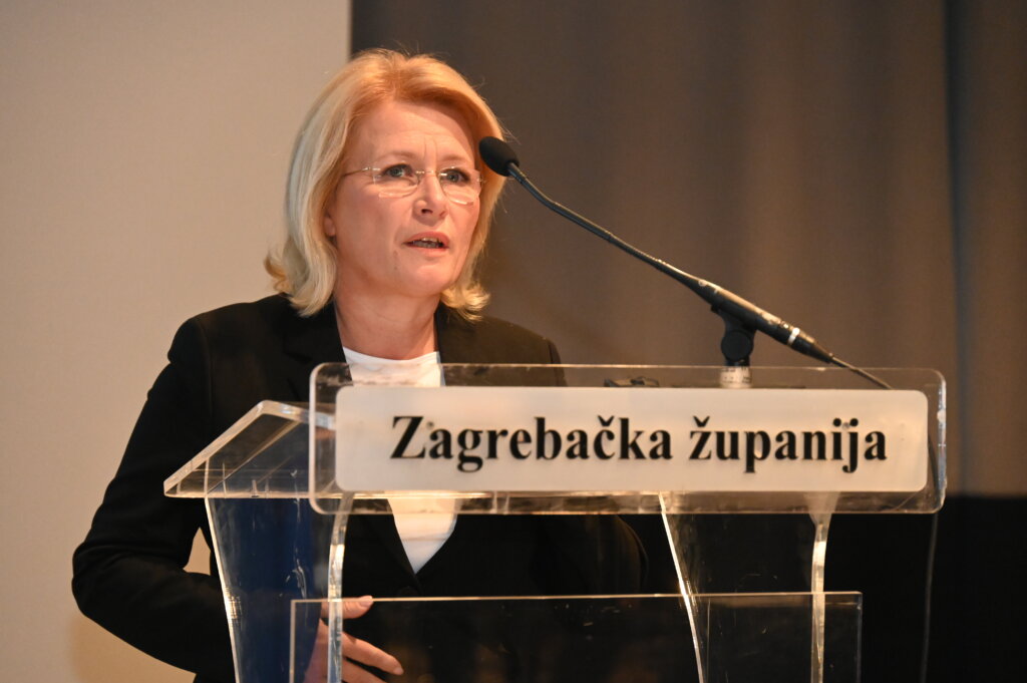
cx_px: 514
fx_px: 4846
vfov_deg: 8.1
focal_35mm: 170
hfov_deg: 12.1
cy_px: 342
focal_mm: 170
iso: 10000
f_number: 6.3
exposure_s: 1/200
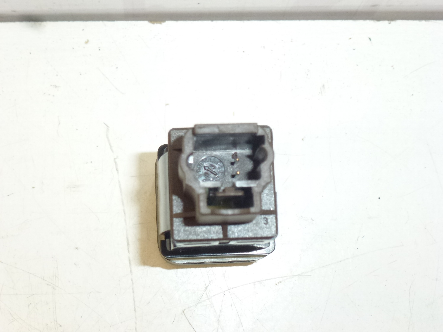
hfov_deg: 31.7
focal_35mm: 61
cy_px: 166
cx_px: 222
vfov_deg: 24.0
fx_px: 781
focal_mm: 10.9
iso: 400
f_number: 4.5
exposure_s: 1/100
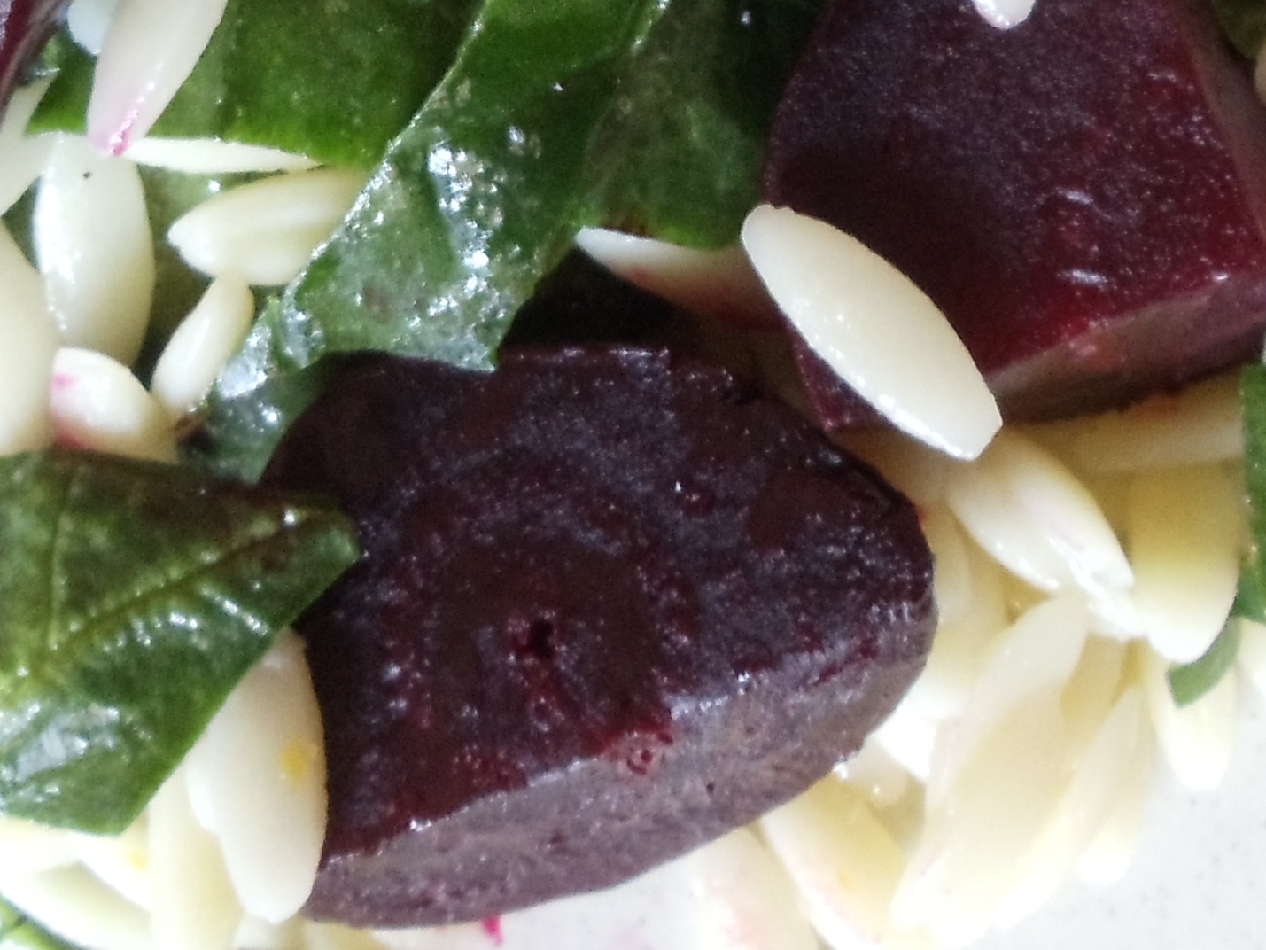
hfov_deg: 14.8
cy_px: -119
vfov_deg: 11.0
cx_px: 461
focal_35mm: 133
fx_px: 4865
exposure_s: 1/8
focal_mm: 6
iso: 400
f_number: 3.5
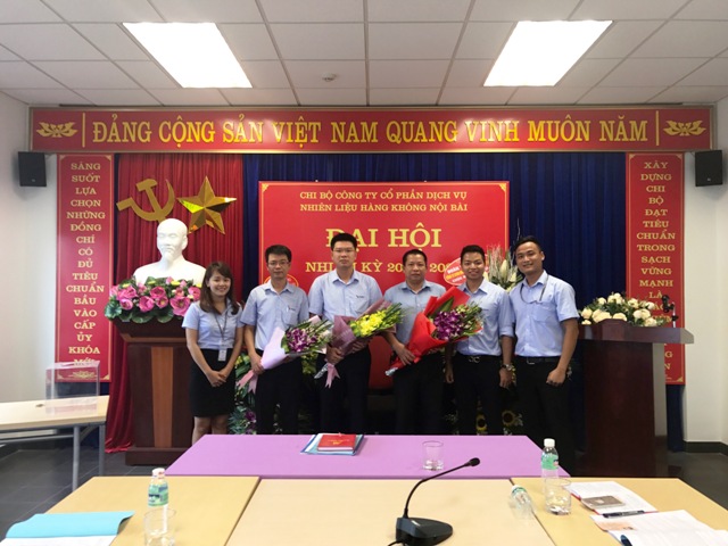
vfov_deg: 49.7
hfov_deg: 63.4
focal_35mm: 28
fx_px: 589
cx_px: 364
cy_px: 273
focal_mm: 3.99
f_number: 1.8
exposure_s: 1/33
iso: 32
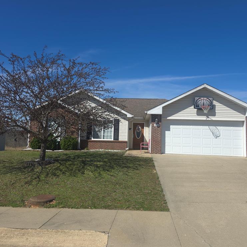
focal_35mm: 28
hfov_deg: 57.3
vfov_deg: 57.3
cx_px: 123
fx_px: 226
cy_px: 122
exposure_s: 1/622
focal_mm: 6.3
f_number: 1.7
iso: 12
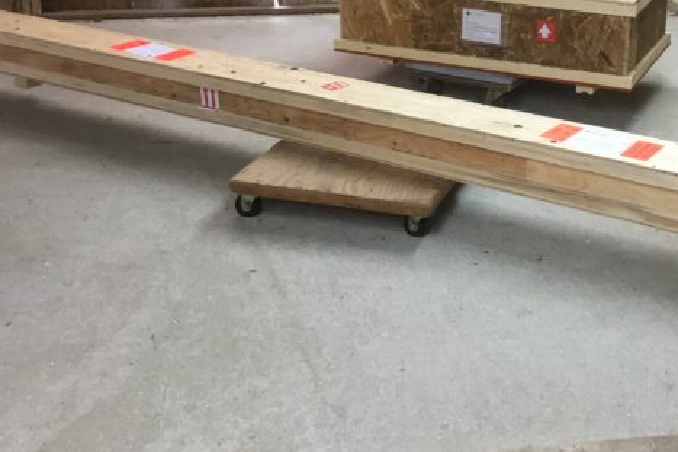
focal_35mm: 53
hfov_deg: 36.8
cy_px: 80
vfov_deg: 25.0
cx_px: 491
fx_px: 998
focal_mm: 3.3
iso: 80
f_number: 2.4
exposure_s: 1/30
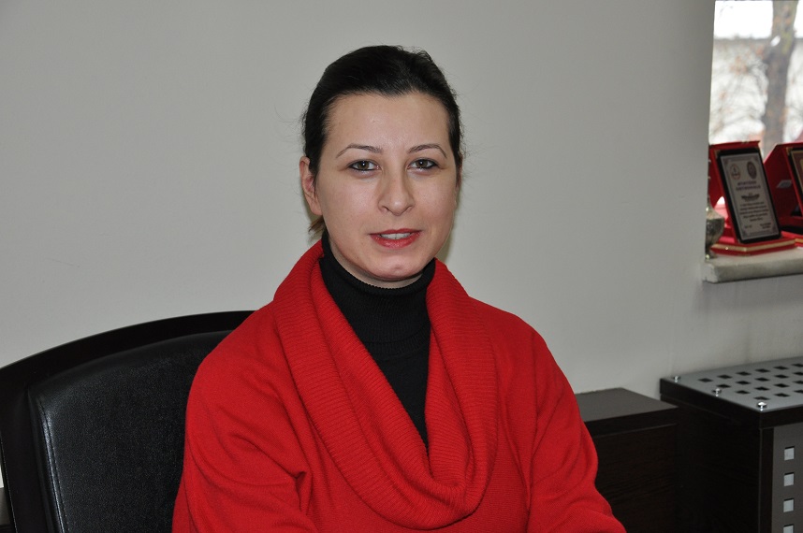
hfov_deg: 35.1
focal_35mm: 57
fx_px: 1270
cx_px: 402
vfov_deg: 23.7
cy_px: 266
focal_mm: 38
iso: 800
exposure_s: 1/60
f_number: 4.5
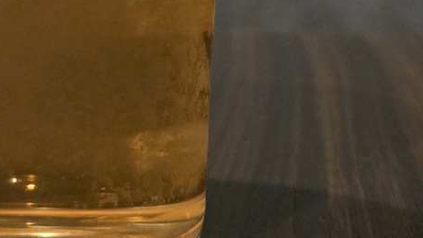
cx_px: 46
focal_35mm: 109
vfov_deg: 10.3
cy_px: -234
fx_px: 1223
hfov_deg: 19.3
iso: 2000
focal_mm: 5.4
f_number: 1.8
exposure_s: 1/16.7
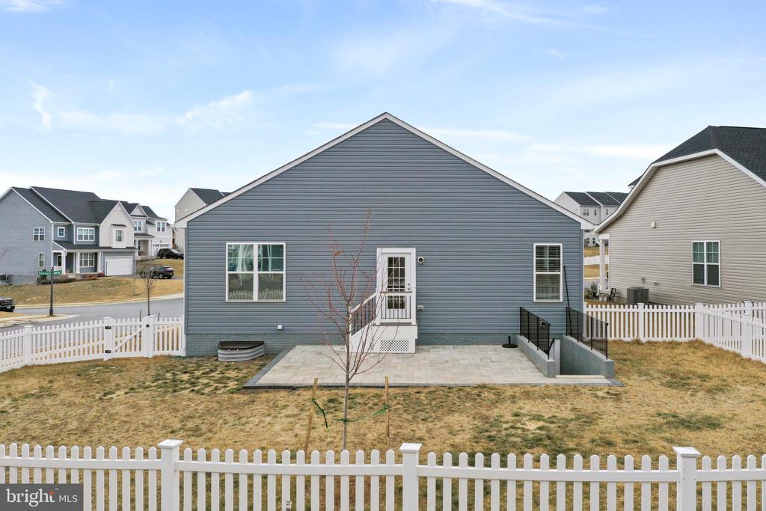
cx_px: 383
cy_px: 256
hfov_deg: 65.5
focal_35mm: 28
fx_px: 596
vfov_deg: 46.4
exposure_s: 1/200
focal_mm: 10.26
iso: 100
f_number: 5
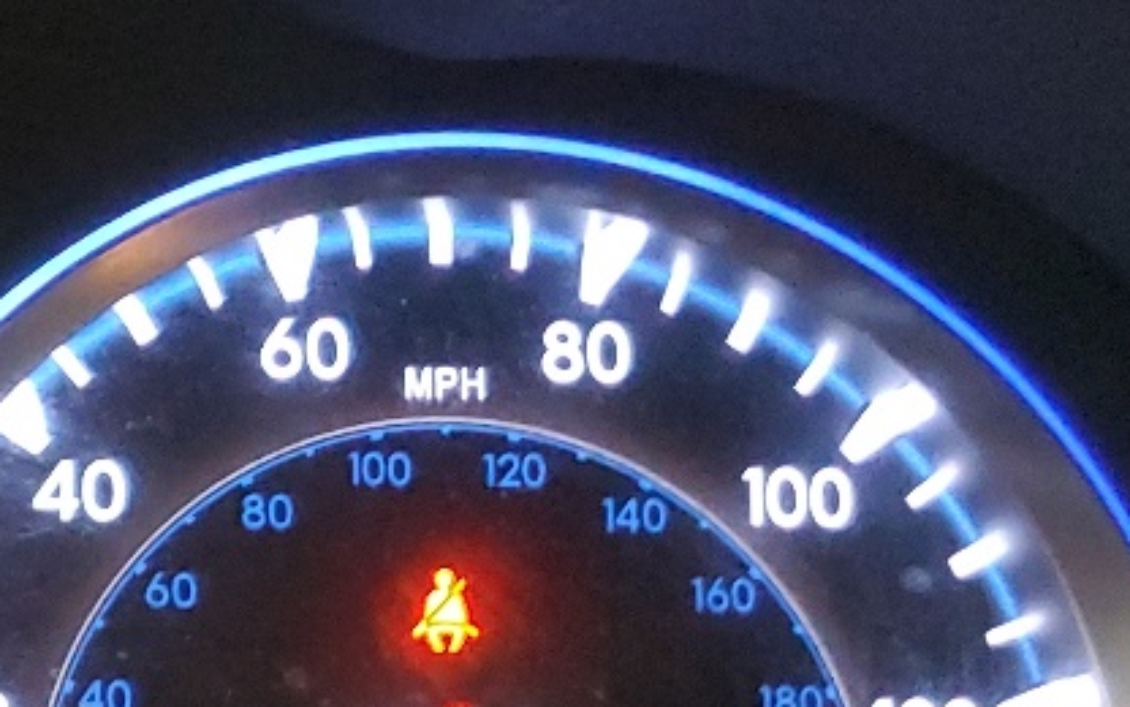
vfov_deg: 12.0
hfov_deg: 16.6
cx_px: -875
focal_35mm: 106
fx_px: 3264
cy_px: 925
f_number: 1.5
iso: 367
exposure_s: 1/40
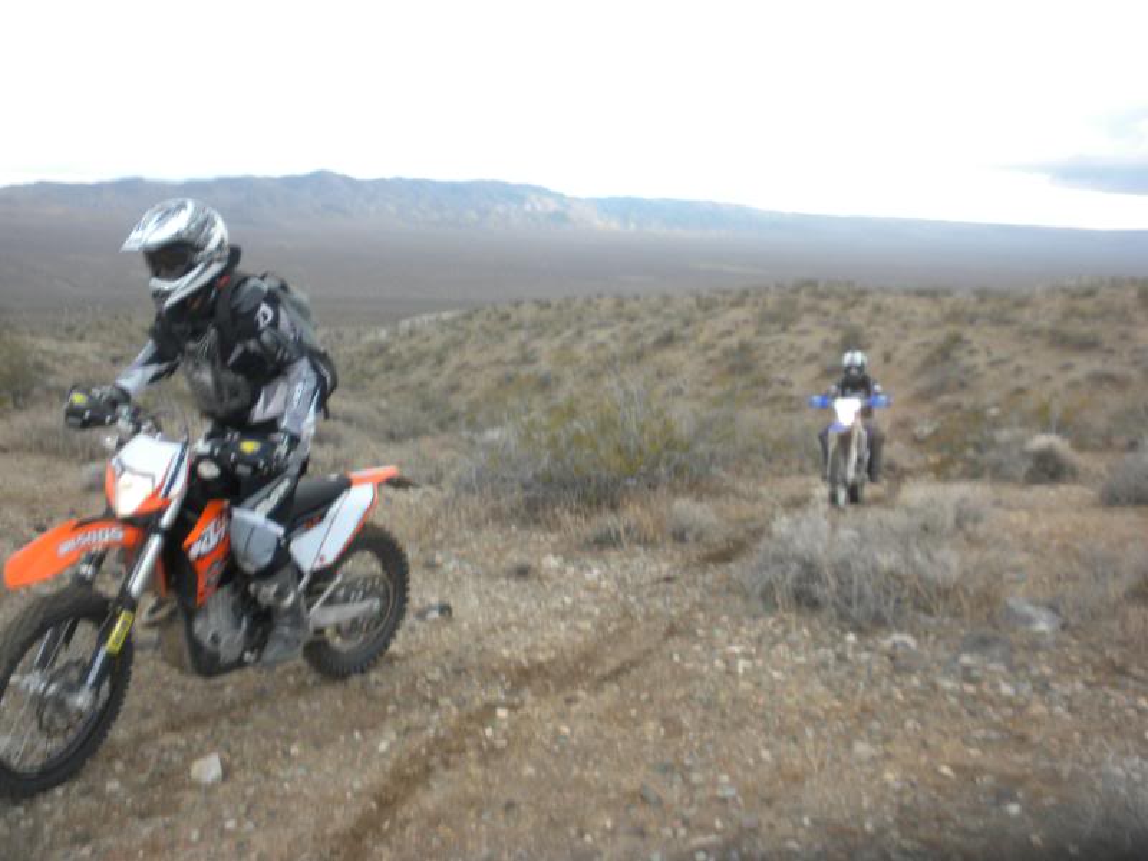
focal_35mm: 37
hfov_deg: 50.1
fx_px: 1227
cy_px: 430
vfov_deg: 38.7
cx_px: 574
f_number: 3.5
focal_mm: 6.6
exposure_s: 1/160
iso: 90
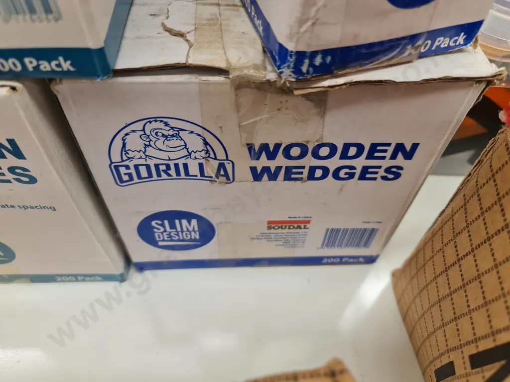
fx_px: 368
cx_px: 255
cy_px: 191
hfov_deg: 69.4
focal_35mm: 25
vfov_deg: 54.9
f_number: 1.8
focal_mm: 7
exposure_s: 1/120
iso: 50
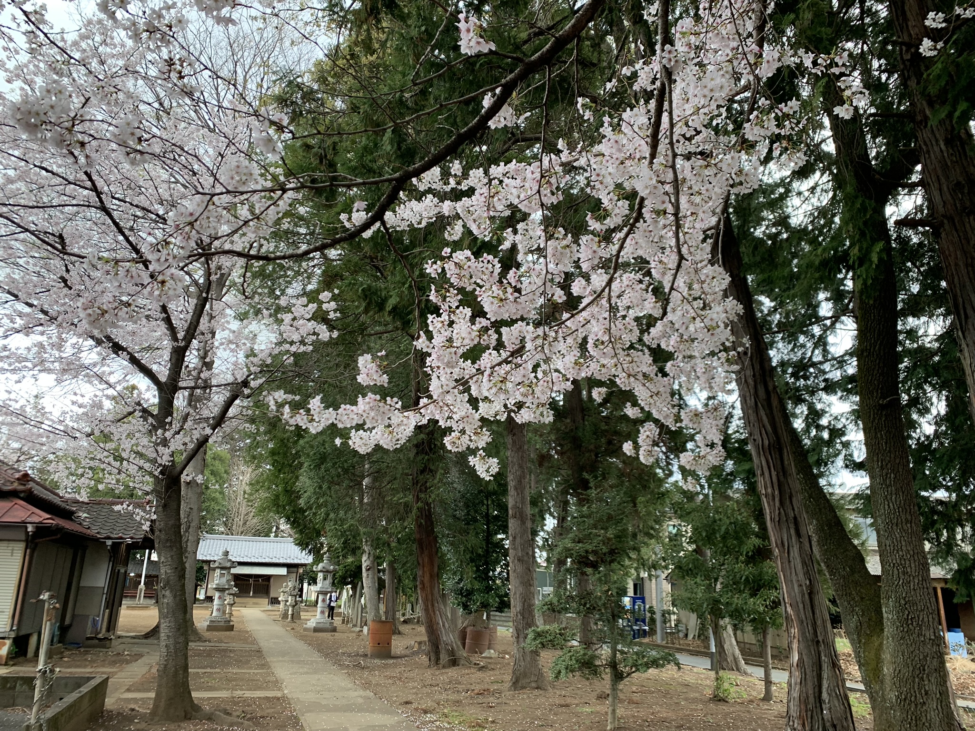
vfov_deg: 53.1
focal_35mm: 26
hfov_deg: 67.3
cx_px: 488
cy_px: 366
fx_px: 732
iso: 80
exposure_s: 1/121
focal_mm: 4.25
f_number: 1.8
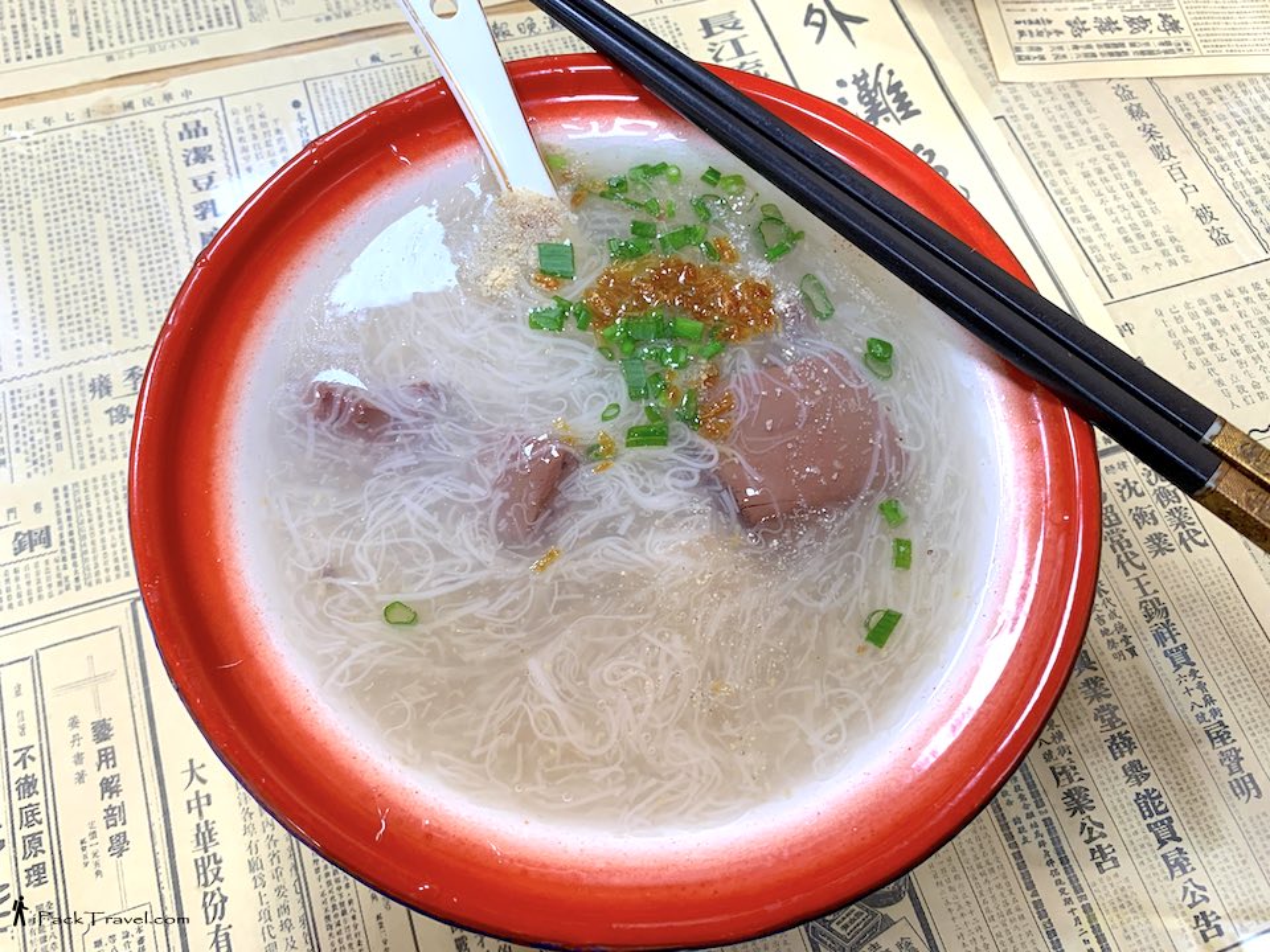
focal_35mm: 26
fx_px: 954
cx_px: 635
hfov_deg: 67.3
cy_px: 476
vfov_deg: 53.1
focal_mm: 4.25
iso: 100
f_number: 1.8
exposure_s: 1/106
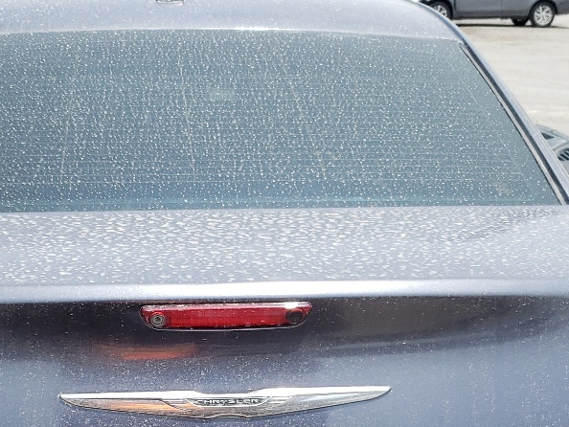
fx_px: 1151
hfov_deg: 27.6
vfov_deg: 20.2
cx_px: 192
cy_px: 451
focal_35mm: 70
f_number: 1.5
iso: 50
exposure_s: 1/1667
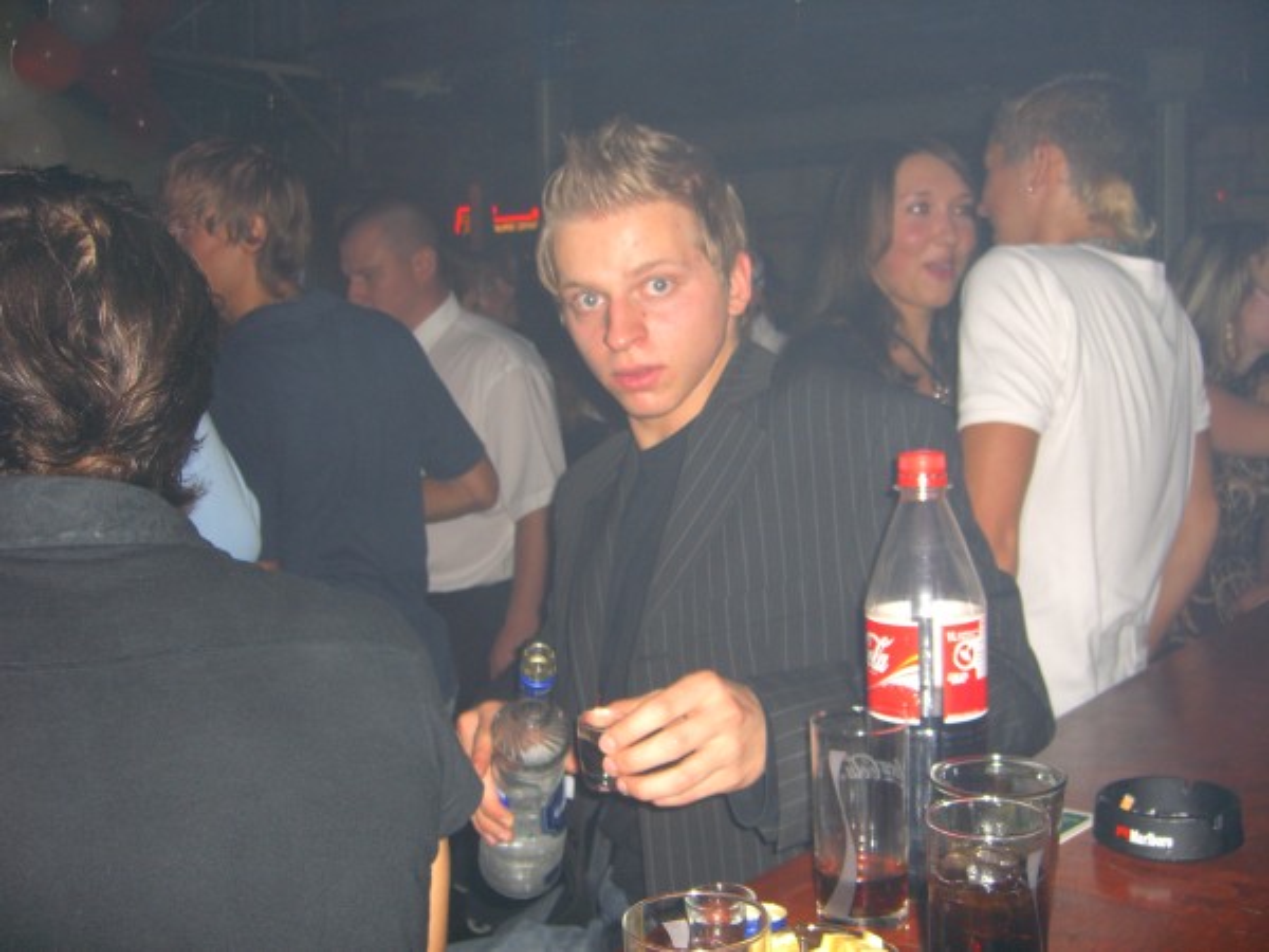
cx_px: 634
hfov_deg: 49.0
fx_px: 1393
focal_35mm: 38
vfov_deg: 37.7
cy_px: 476
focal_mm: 7.9
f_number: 2.8
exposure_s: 1/60
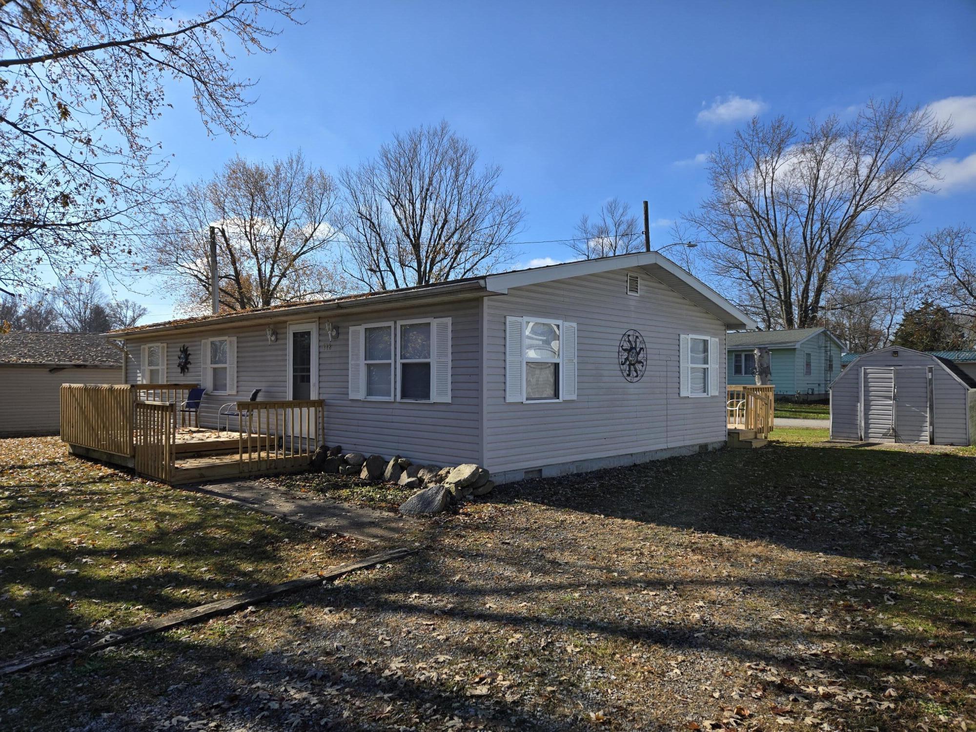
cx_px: 488
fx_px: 648
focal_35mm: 23
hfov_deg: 73.9
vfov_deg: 58.9
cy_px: 366
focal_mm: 5.4
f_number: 1.8
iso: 40
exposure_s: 1/2921
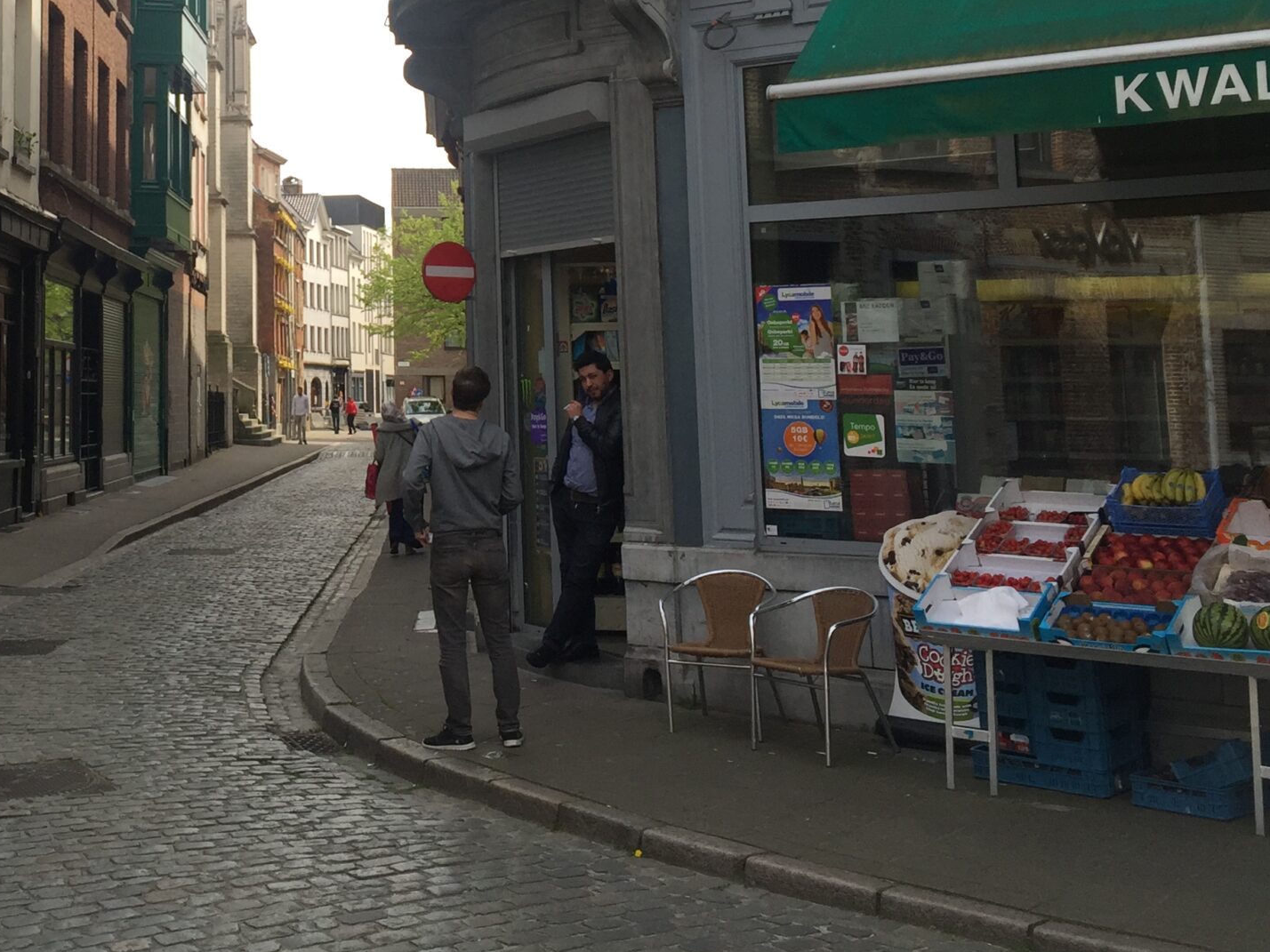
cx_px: 232
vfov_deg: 27.2
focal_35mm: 52
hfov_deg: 35.5
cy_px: 121
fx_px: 1908
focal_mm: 4.15
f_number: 2.2
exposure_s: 1/775
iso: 32
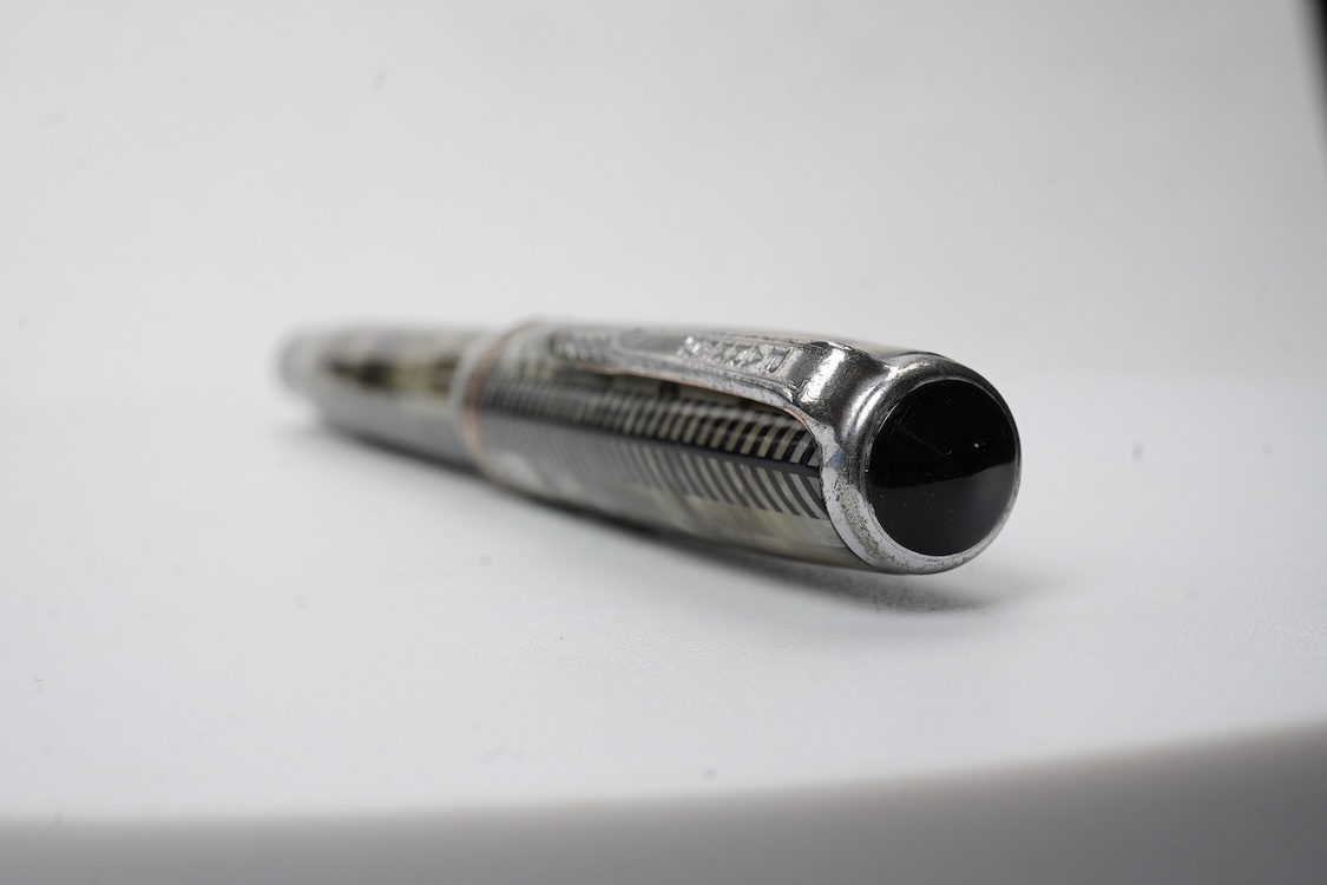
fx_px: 1659
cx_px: 664
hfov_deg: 43.6
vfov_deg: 29.9
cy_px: 442
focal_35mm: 45
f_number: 22
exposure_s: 1/100
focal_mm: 30
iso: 400
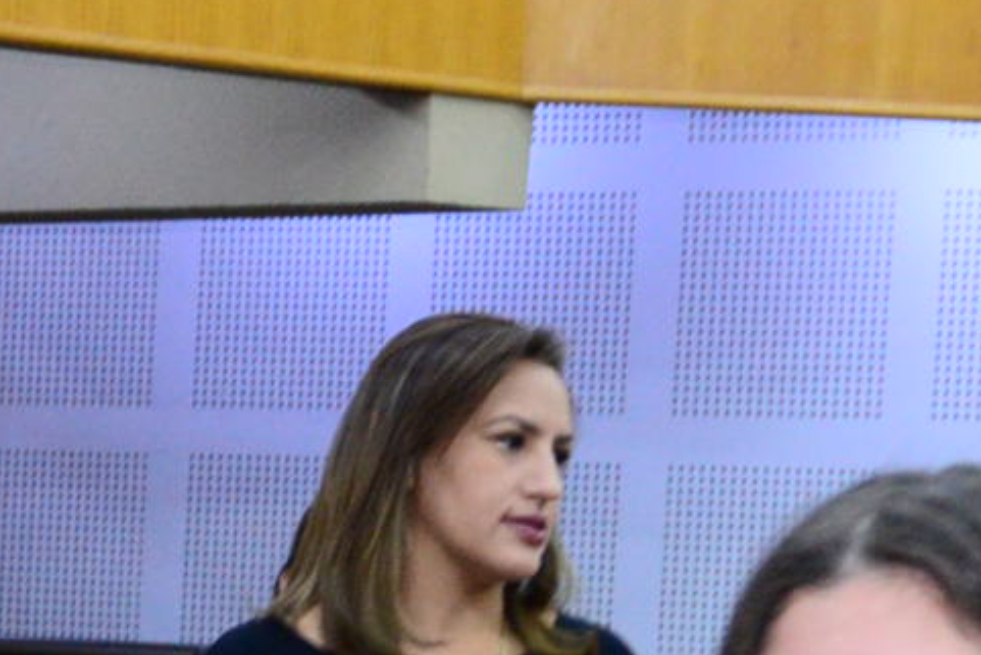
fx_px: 5969
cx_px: -447
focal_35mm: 219
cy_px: 1041
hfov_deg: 9.2
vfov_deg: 6.2
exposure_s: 1/60
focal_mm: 35
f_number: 5.6
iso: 2500
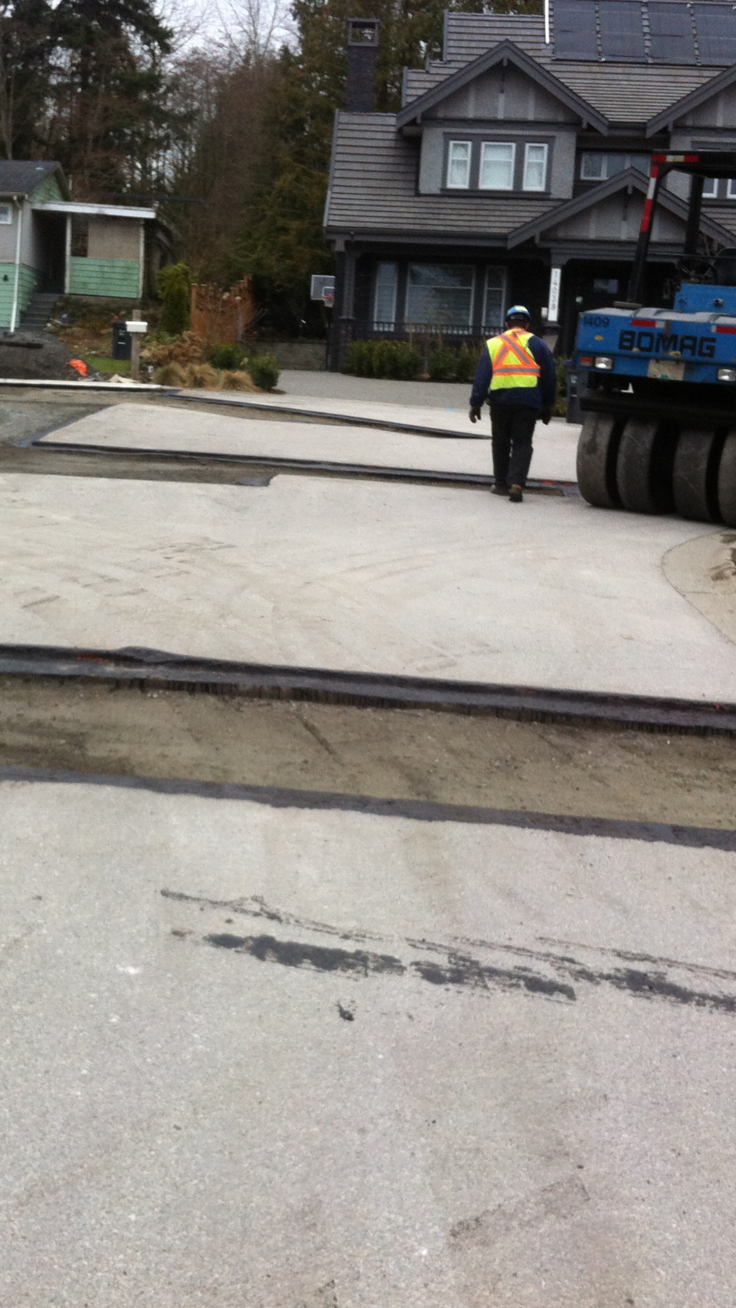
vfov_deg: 39.9
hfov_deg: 22.9
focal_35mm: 52
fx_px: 1804
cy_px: 644
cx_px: 211
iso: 80
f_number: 2.8
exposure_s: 1/431
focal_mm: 3.85
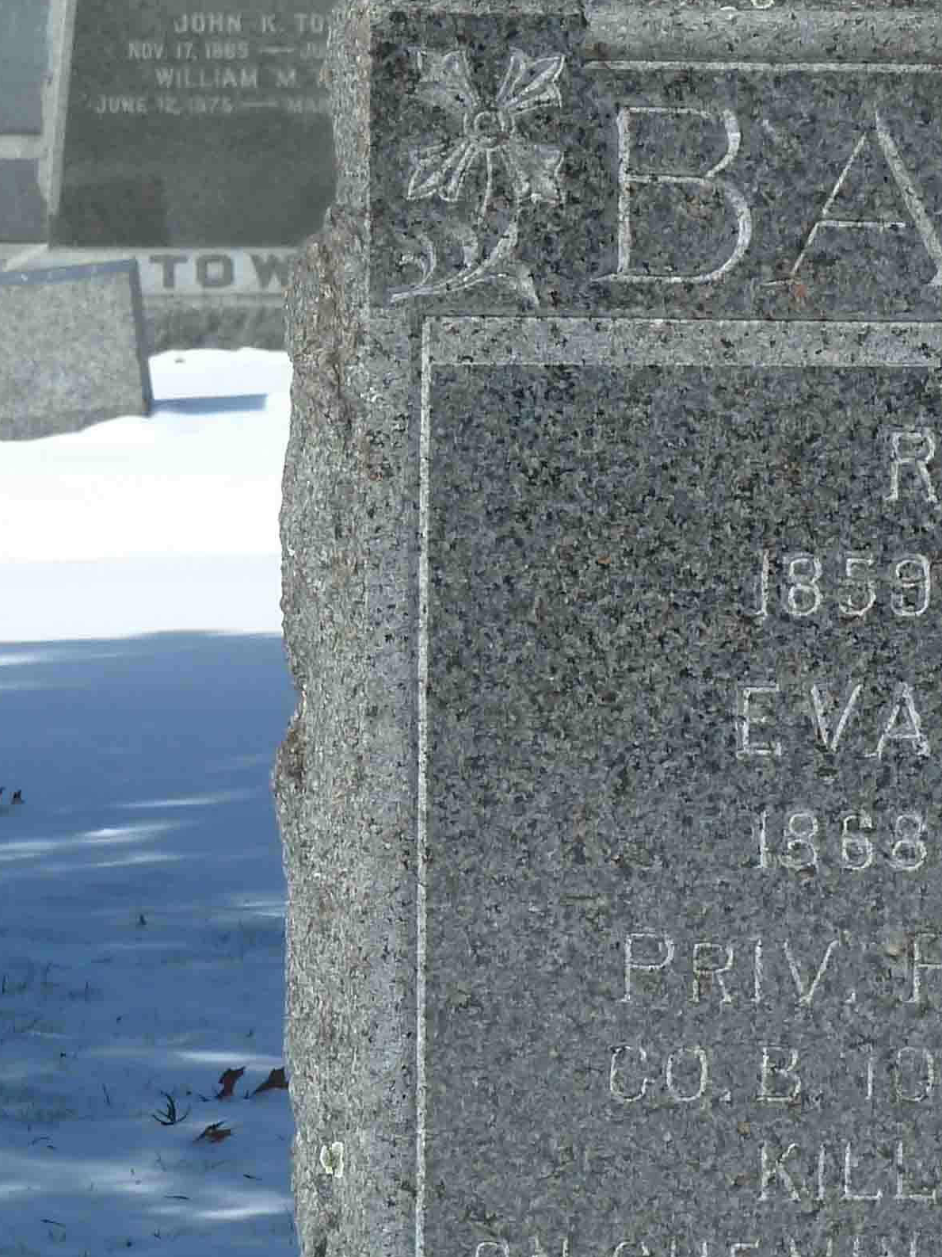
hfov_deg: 5.3
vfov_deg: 7.1
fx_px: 10162
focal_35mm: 280
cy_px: 957
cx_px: 1115
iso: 80
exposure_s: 1/500
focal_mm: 18.2
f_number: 5.6
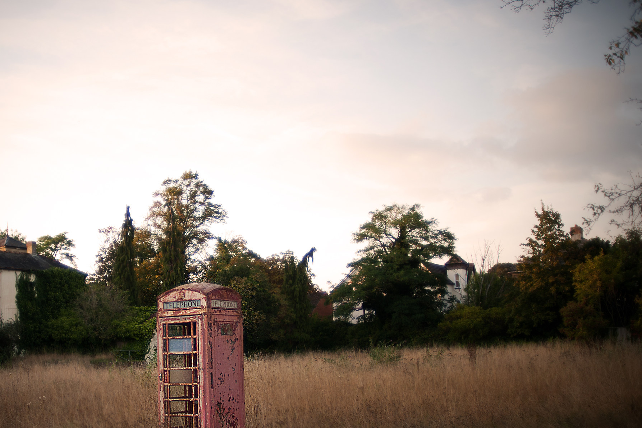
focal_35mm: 47
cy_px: 275
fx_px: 838
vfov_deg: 28.5
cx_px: 233
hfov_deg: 41.5
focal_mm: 35
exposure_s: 1/2000
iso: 200
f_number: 1.4
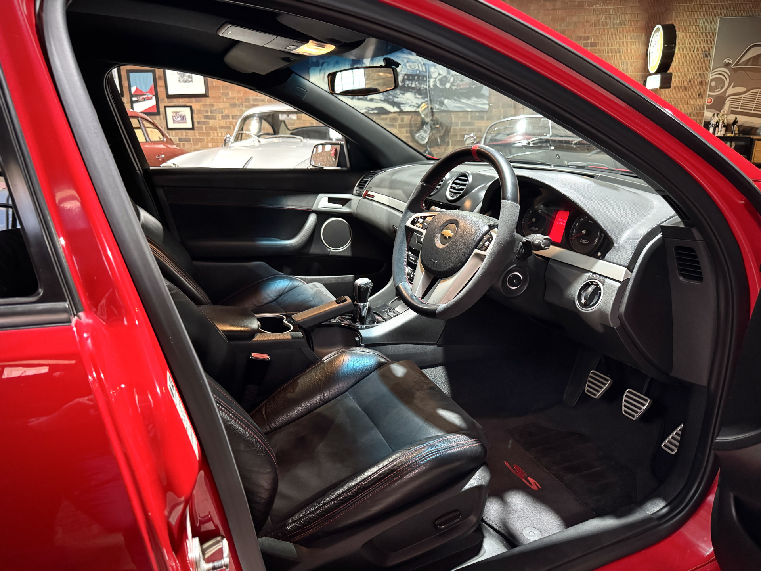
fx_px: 528
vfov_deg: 56.8
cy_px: 286
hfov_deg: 71.6
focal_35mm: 24
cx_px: 380
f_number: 1.78
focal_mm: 6.76
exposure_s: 1/33
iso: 800
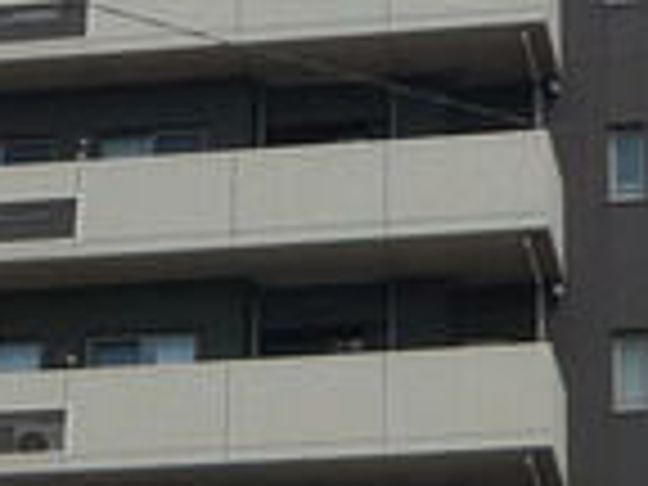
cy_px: -72
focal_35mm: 188
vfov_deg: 7.8
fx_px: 3519
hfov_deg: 10.5
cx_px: 248
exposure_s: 1/250
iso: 100
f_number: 8
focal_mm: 4.9
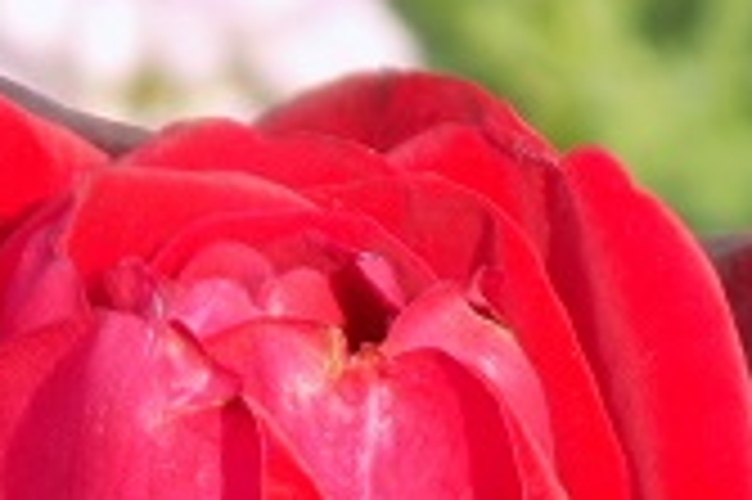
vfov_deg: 0.9
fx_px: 30467
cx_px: 333
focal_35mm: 1460
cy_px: 577
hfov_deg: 1.4
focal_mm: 87
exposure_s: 1/125
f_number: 5.9
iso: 125
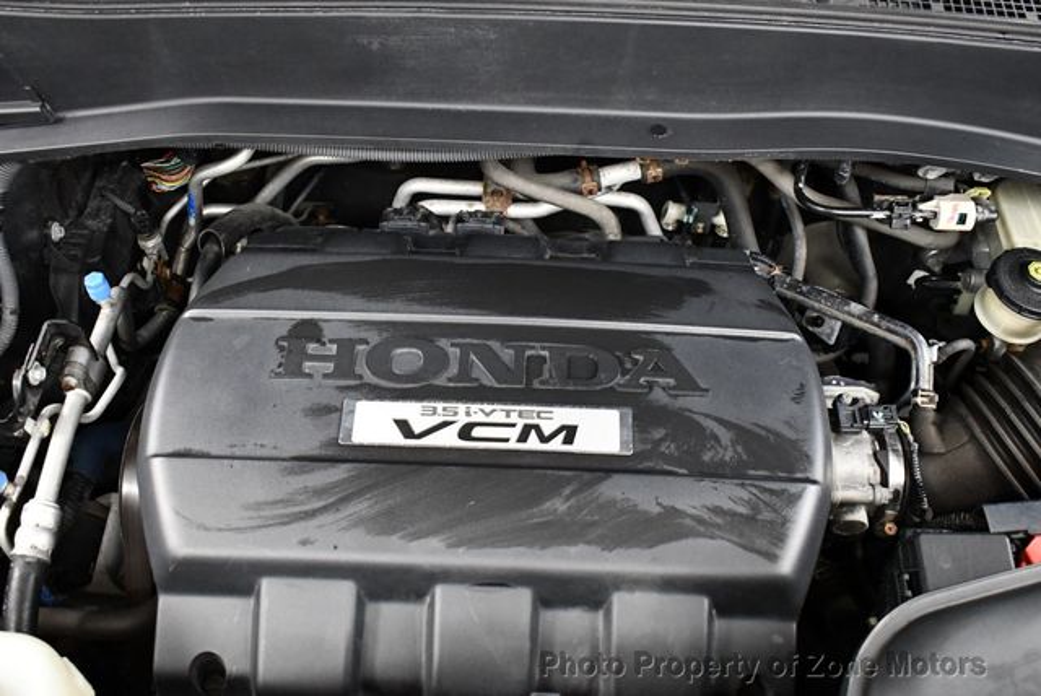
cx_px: 520
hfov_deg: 53.1
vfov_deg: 36.9
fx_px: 1042
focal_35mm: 36
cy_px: 348
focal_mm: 18
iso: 3200
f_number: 3.5
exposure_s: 1/80
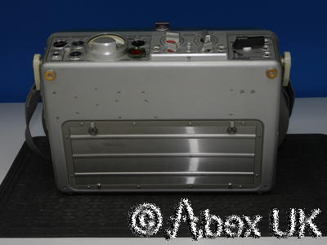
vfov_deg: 18.4
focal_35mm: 80
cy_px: 122
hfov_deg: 24.4
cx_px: 164
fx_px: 756
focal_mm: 40
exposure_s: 1/60
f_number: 7.1
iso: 400
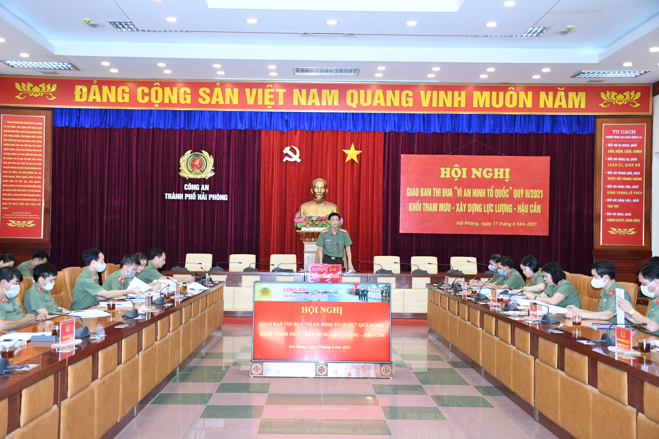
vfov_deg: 33.0
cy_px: 220
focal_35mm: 40
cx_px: 330
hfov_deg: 47.9
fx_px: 741
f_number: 4
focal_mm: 27
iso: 2500
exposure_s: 1/200
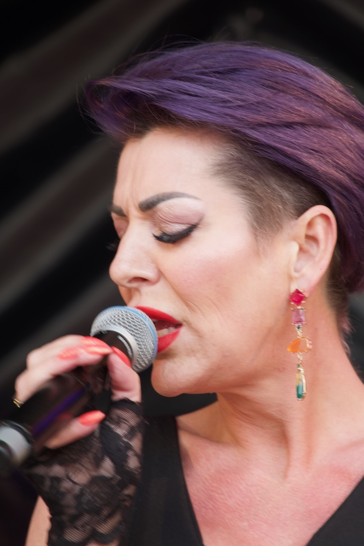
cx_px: 182
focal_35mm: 341
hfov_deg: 4.0
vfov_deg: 6.0
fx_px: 5169
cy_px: 273
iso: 100
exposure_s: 1/50
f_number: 4
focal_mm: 124.94
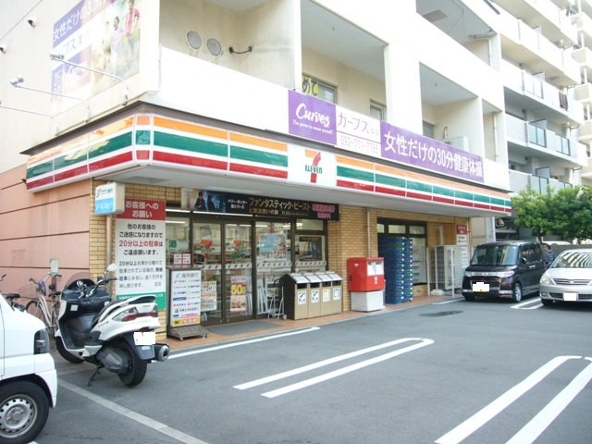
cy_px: 222
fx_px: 479
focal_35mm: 28
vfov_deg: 49.7
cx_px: 296
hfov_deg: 63.4
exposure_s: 1/100
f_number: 2.8
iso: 80
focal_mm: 4.6
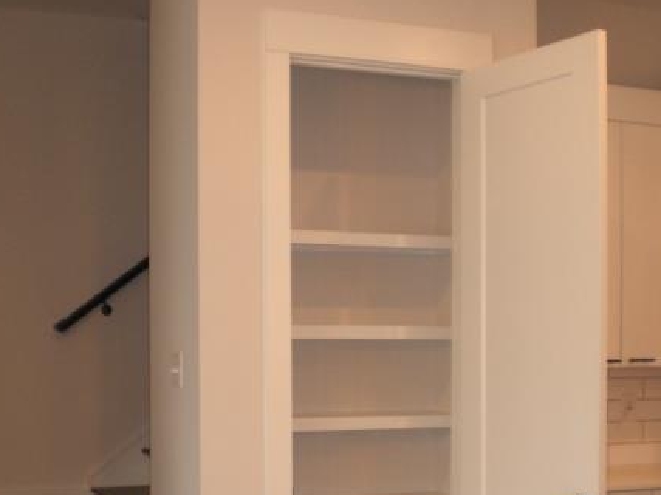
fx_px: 1088
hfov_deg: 33.8
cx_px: 351
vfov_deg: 25.4
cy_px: 364
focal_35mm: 57
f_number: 3.1
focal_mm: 6.3
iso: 200
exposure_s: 1/60
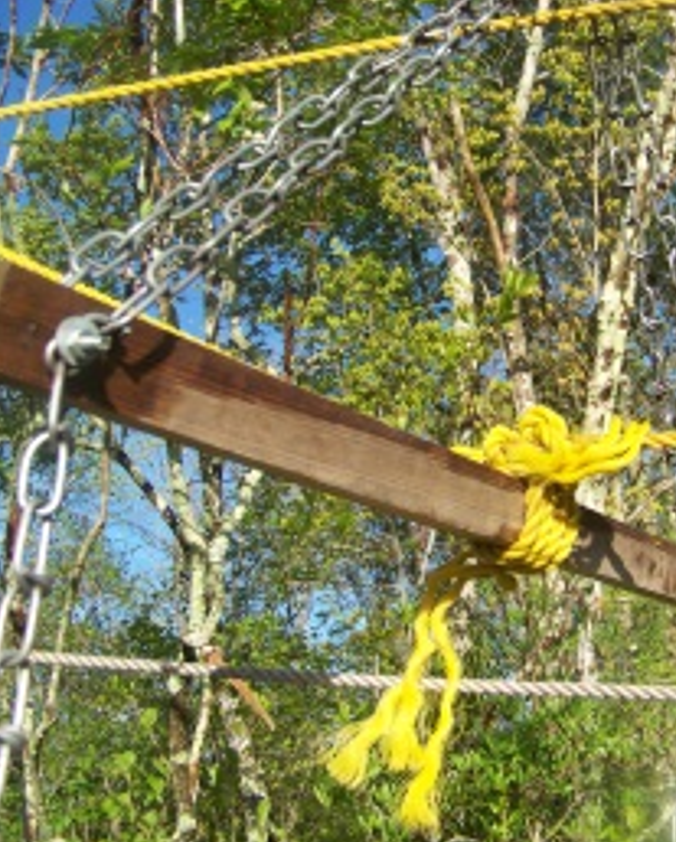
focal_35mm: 51
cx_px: 518
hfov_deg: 29.2
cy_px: 436
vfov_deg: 36.6
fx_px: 1273
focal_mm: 5.85
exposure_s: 1/640
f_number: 2.8
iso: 65
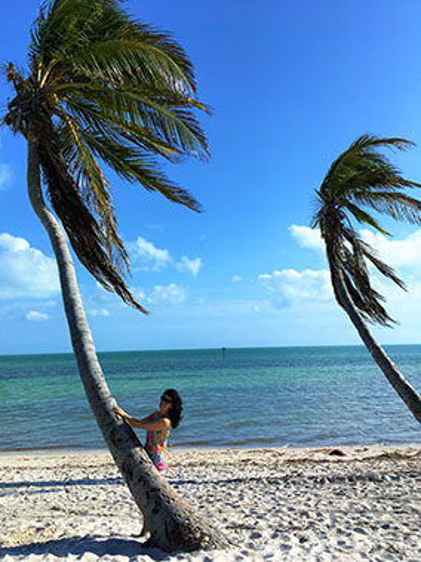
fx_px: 471
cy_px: 281
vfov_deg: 61.7
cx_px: 210
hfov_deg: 48.2
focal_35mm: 29
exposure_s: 1/2331
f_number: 2.2
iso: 25
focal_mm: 4.15
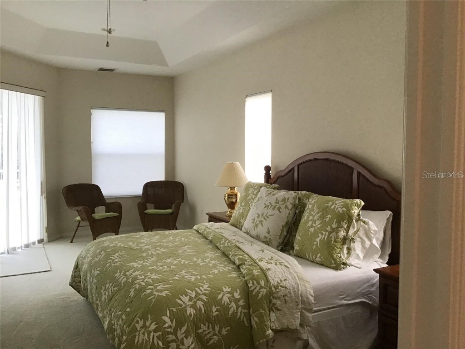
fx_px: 416
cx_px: 232
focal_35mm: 31
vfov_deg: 45.4
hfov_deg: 58.4
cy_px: 174
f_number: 2.4
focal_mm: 3.3
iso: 32
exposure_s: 1/30
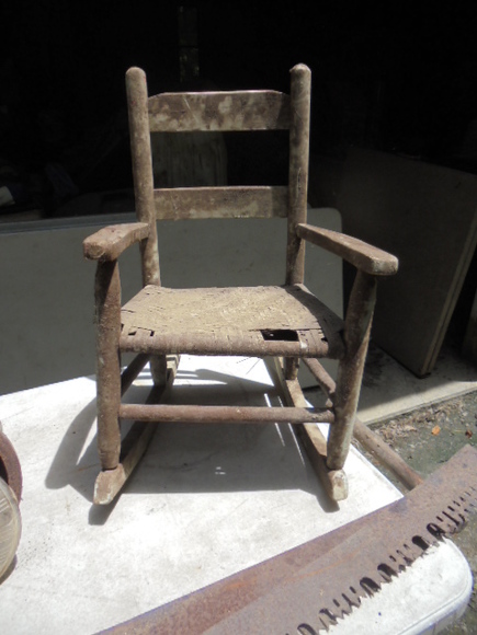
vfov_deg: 67.3
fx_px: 478
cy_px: 318
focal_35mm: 26
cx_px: 238
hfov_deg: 53.1
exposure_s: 1/640
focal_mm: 4.6
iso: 100
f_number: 3.5
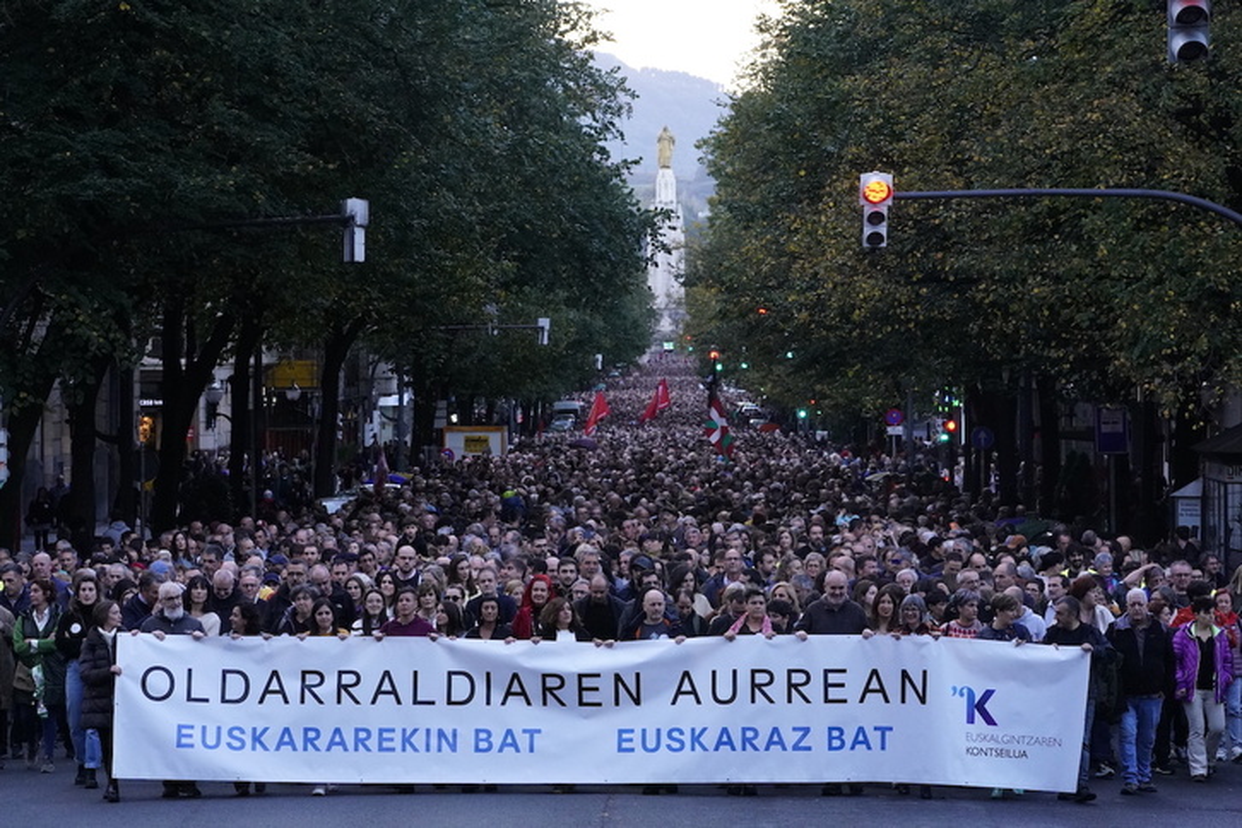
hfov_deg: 14.3
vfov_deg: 9.6
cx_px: 621
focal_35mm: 143
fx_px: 4933
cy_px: 414
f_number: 11
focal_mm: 143
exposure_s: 1/250
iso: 8000
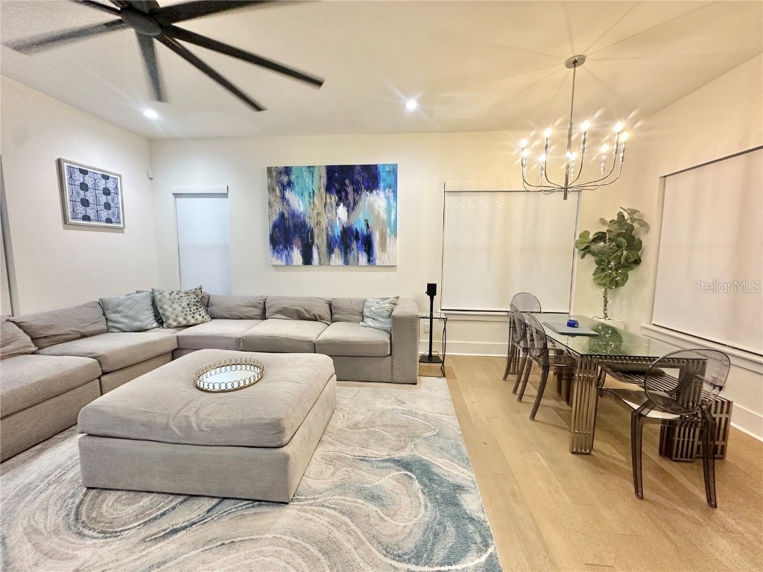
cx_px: 382
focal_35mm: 14
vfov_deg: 85.7
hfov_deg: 102.1
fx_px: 309
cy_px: 286
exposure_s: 1/60
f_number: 2.2
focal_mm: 2.22
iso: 200
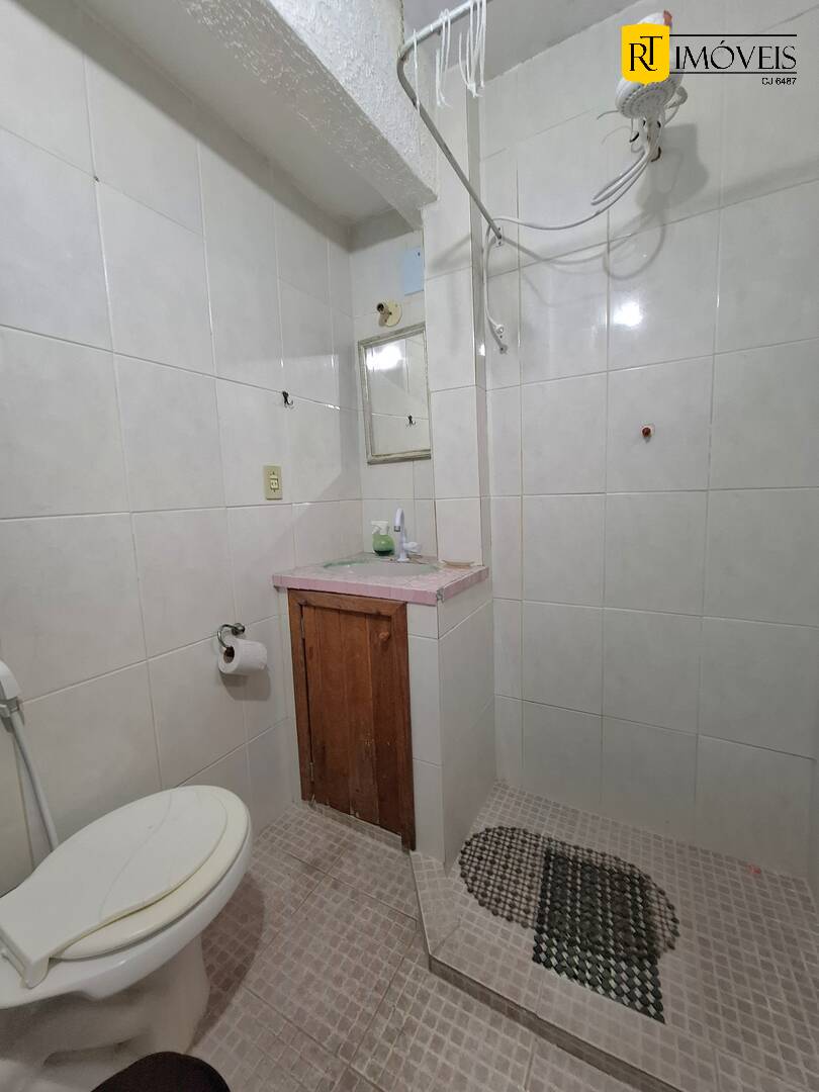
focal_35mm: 13
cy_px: 546
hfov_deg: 89.9
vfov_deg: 106.2
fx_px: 410
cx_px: 410
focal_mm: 1.74
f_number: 2.2
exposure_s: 1/24
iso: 200
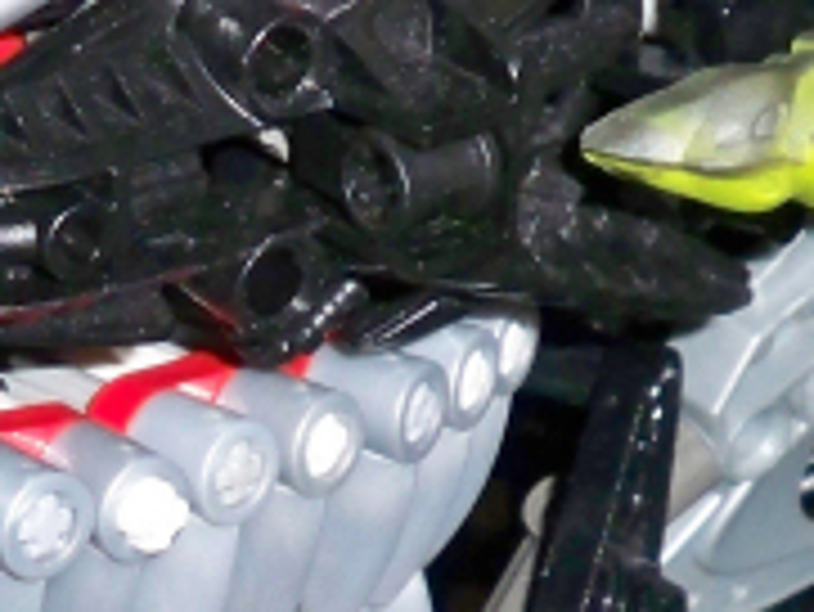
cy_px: 284
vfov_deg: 7.5
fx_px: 4659
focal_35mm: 198
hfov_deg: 9.9
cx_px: 13
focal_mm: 6.3
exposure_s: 1/60
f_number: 3.1
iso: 200
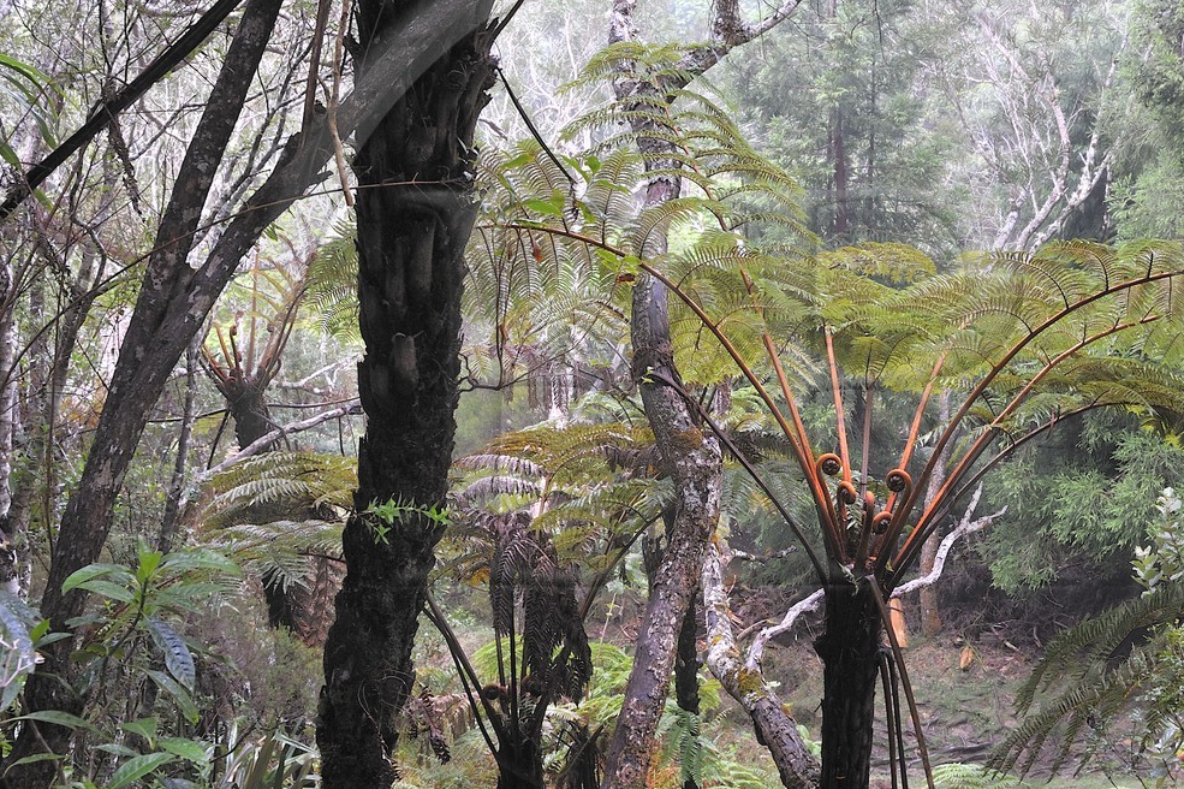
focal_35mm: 39
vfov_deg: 34.2
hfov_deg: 49.1
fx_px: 1282
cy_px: 390
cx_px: 734
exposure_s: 1/100
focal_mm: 24
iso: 800
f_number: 7.1
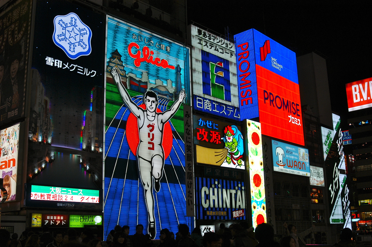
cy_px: 124
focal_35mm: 42
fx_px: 434
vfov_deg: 31.8
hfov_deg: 46.4
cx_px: 186
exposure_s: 1/90
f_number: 5
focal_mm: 28
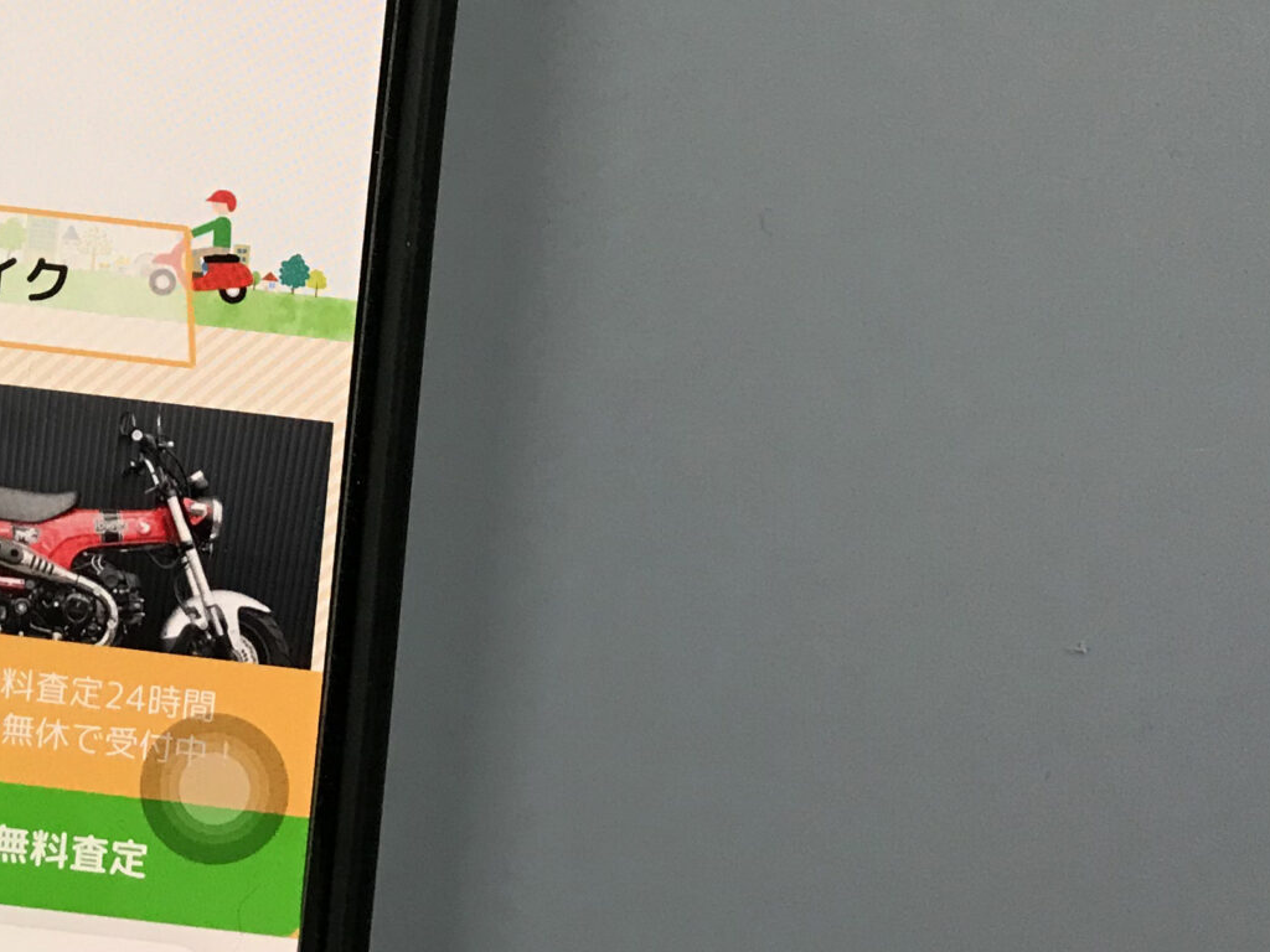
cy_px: 109
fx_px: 2568
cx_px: -42
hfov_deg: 26.1
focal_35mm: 70
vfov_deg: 20.6
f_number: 1.8
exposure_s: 1/30
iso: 32
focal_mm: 3.99
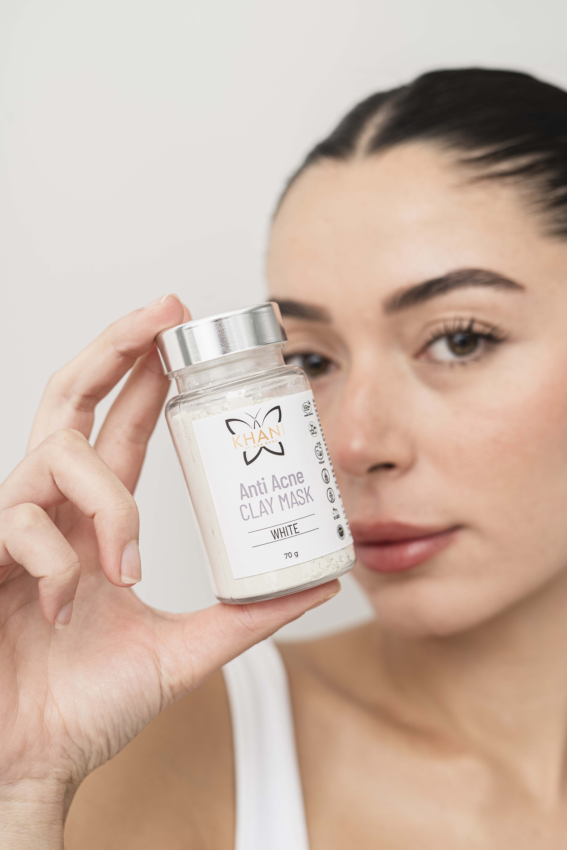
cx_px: 284
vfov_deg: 39.6
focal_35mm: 50
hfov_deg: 27.0
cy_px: 425
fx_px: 1181
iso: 100
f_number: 4
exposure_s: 1/125
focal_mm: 50
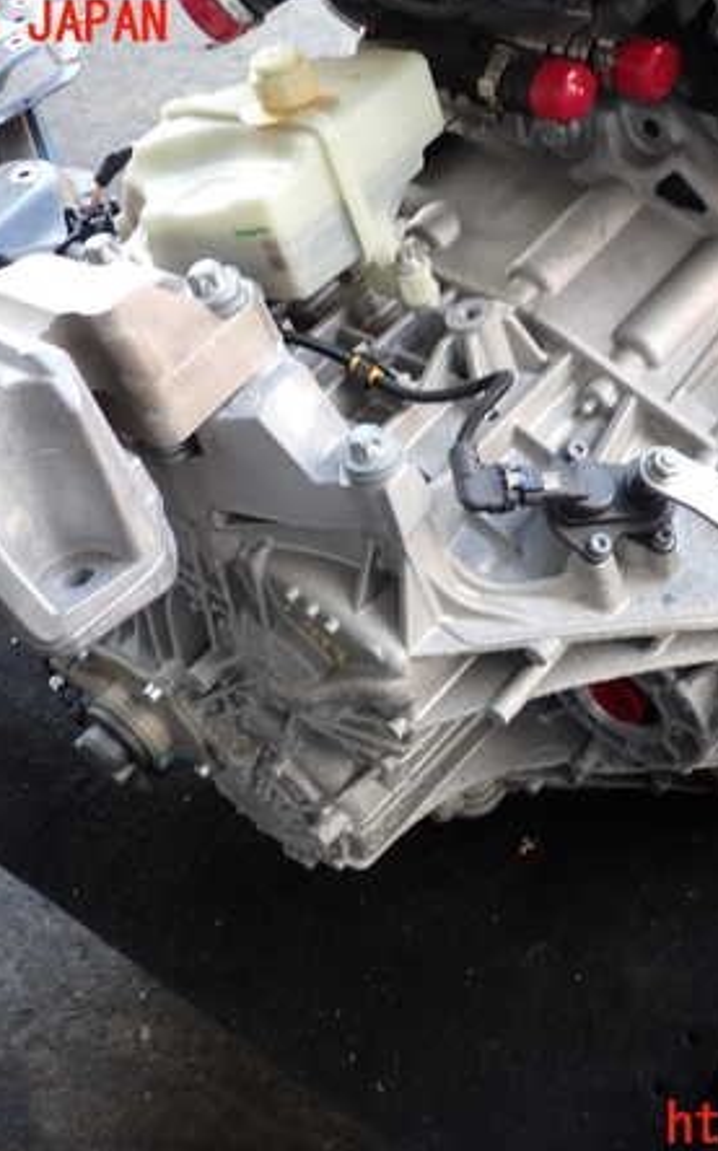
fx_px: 1348
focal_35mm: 43
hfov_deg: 29.6
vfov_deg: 46.2
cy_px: 576
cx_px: 474
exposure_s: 1/60
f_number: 2.3
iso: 125
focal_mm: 5.4
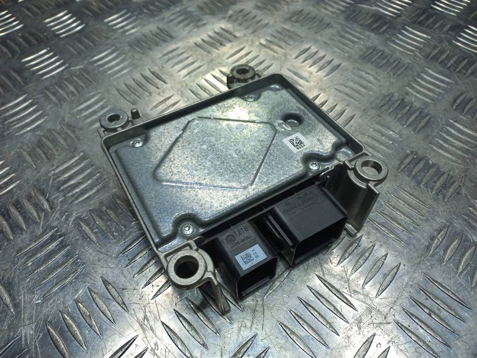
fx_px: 344
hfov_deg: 69.4
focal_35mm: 25
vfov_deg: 54.9
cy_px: 179
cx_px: 238
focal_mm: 4.6
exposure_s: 1/100
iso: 32
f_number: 1.8
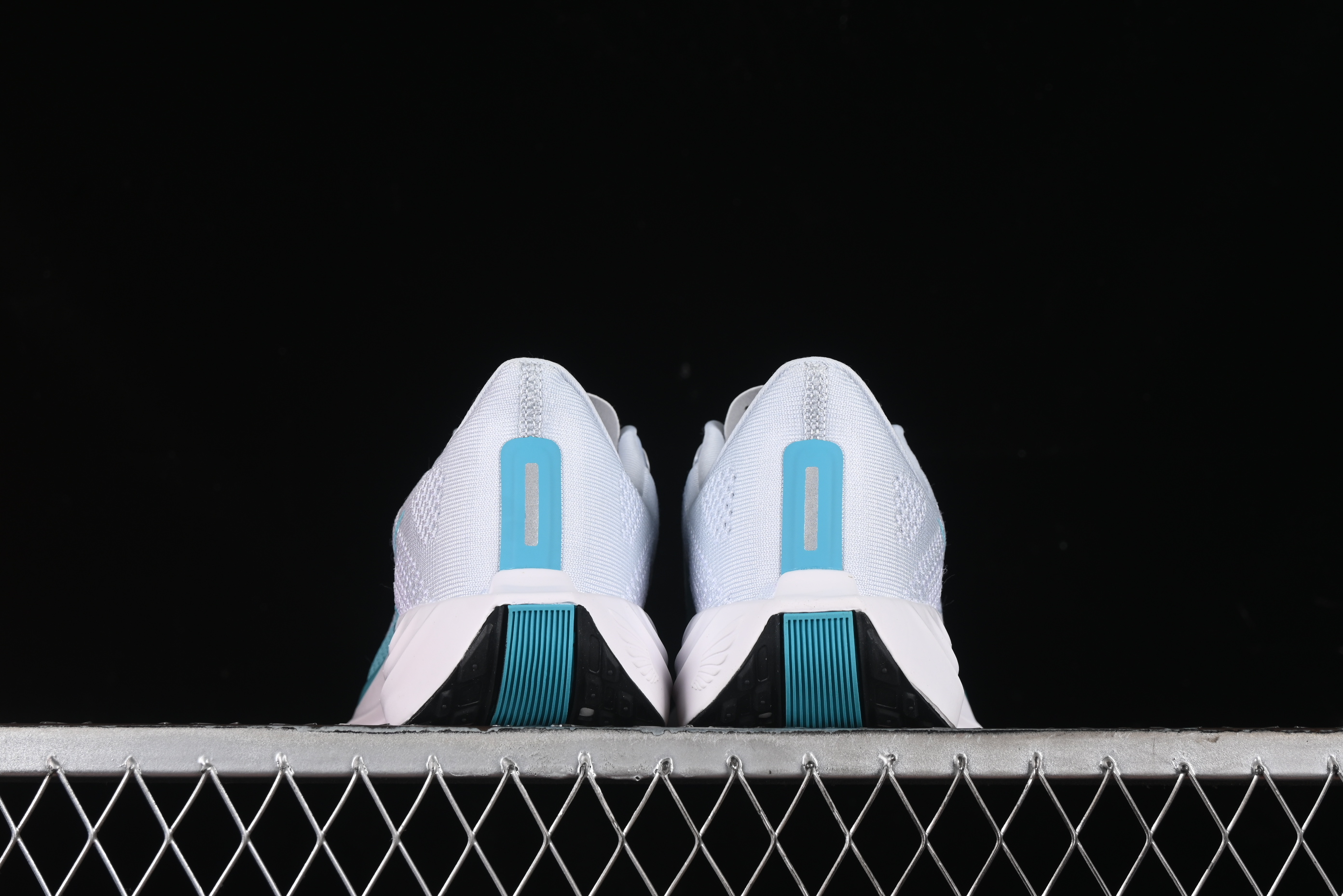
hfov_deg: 27.0
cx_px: 672
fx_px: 2798
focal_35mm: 75
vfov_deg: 18.2
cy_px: 448
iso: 160
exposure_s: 1/80
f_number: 8
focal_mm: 50
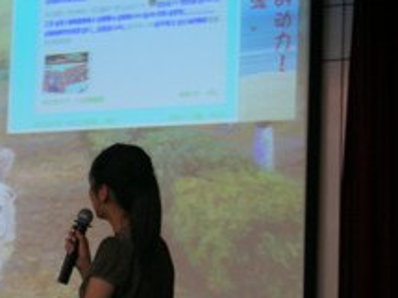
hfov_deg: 12.0
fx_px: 1873
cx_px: 24
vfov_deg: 9.1
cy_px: 112
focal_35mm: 163
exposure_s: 1/5.8
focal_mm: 14.5
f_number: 3.9
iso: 53
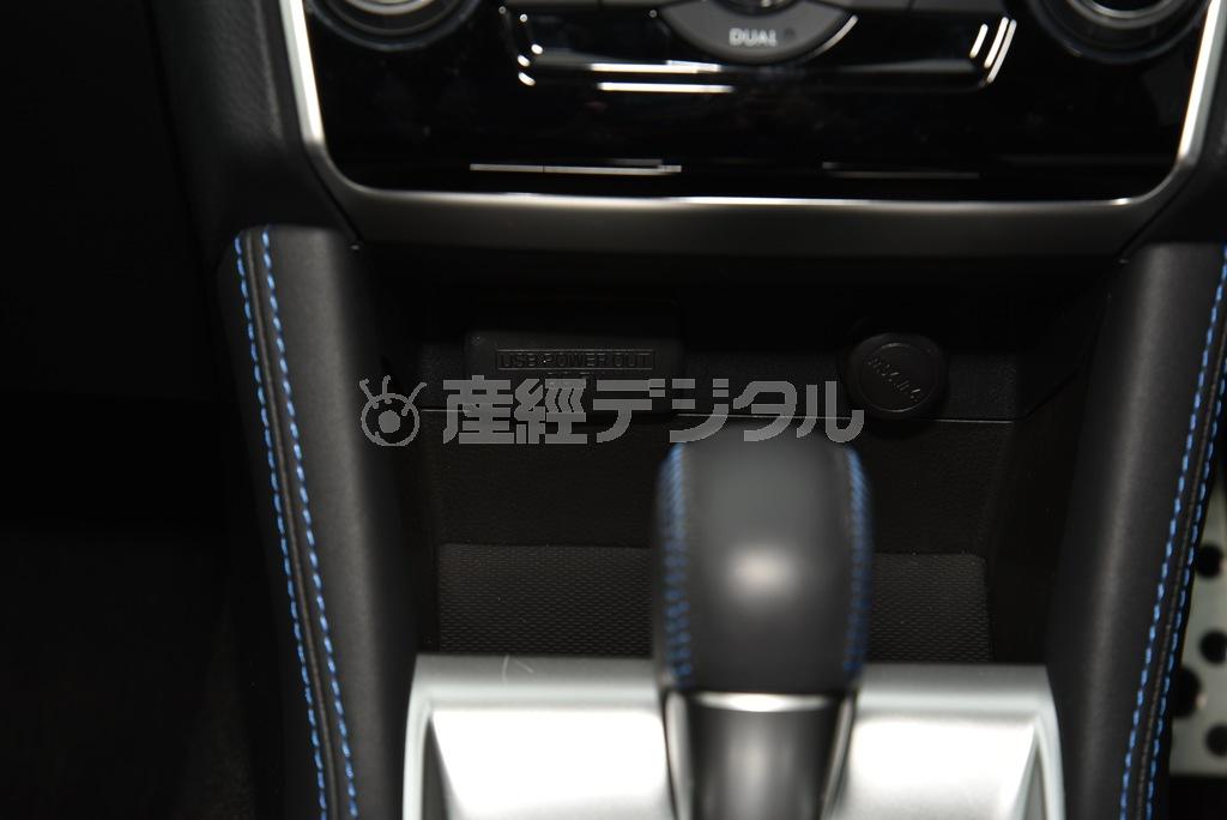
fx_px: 2899
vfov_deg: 16.1
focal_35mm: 85
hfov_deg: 23.9
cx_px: 614
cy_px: 410
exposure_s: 1/100
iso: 400
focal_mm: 85
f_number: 8
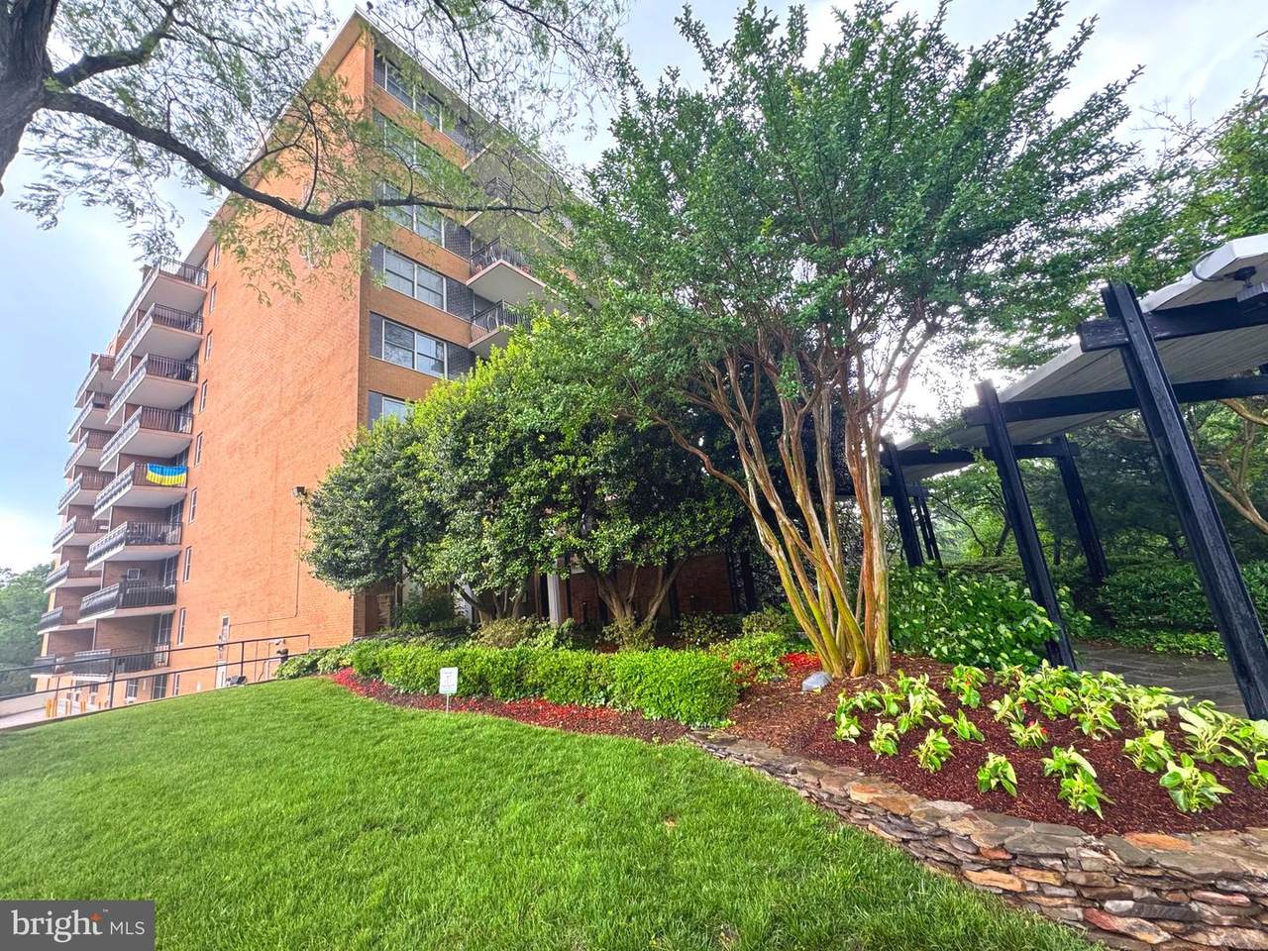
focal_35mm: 14
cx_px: 634
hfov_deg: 102.1
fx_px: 513
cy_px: 476
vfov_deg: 85.7
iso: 200
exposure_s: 1/99
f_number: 2.2
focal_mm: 2.22
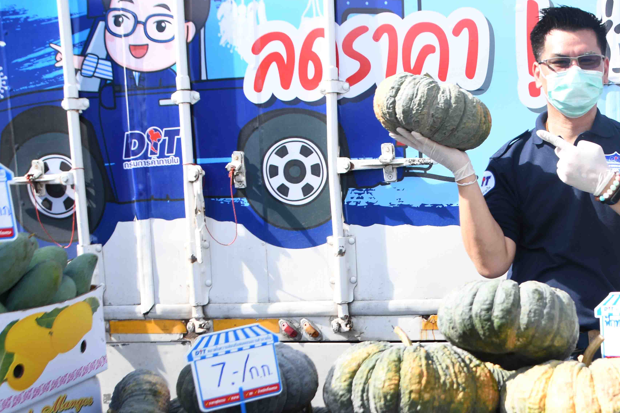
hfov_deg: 42.4
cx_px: 500
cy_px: 242
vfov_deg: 30.5
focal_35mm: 44
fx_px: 758
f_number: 4
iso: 100
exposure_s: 1/250
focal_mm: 18
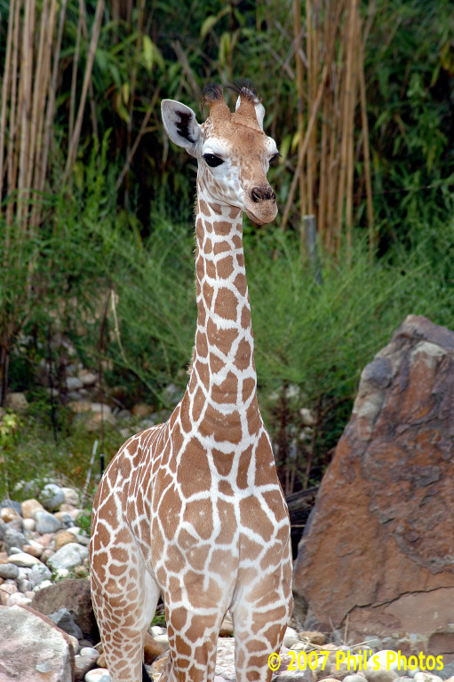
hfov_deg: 6.3
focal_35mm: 218
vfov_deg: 9.5
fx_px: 4120
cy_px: 341
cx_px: 227
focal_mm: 145
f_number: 6.3
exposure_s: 1/500
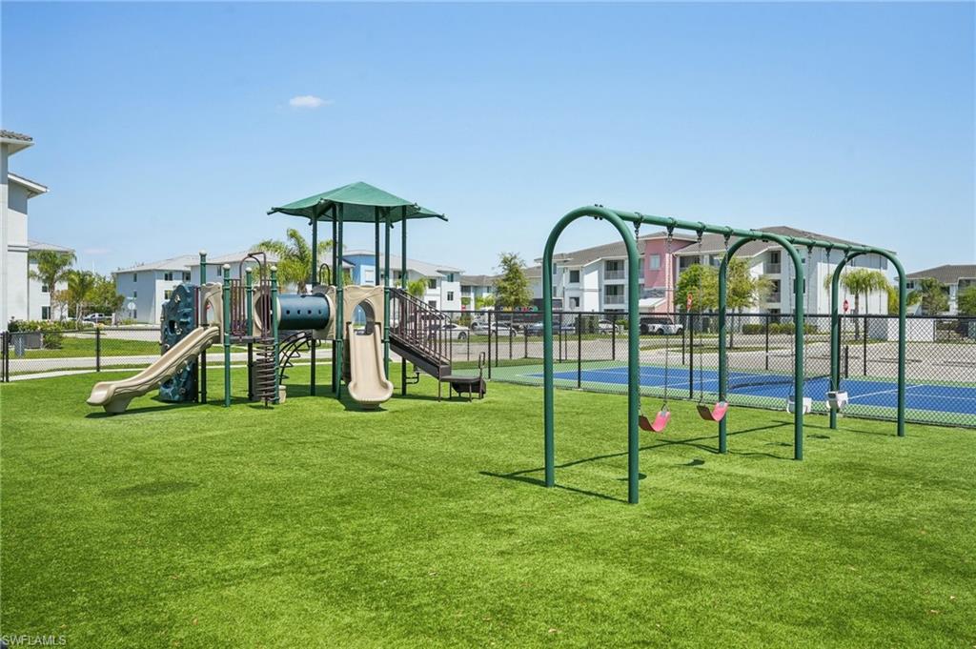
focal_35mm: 30
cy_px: 324
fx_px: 799
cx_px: 488
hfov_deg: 62.8
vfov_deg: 44.2
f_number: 8
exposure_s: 1/1250
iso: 400
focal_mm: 29.5
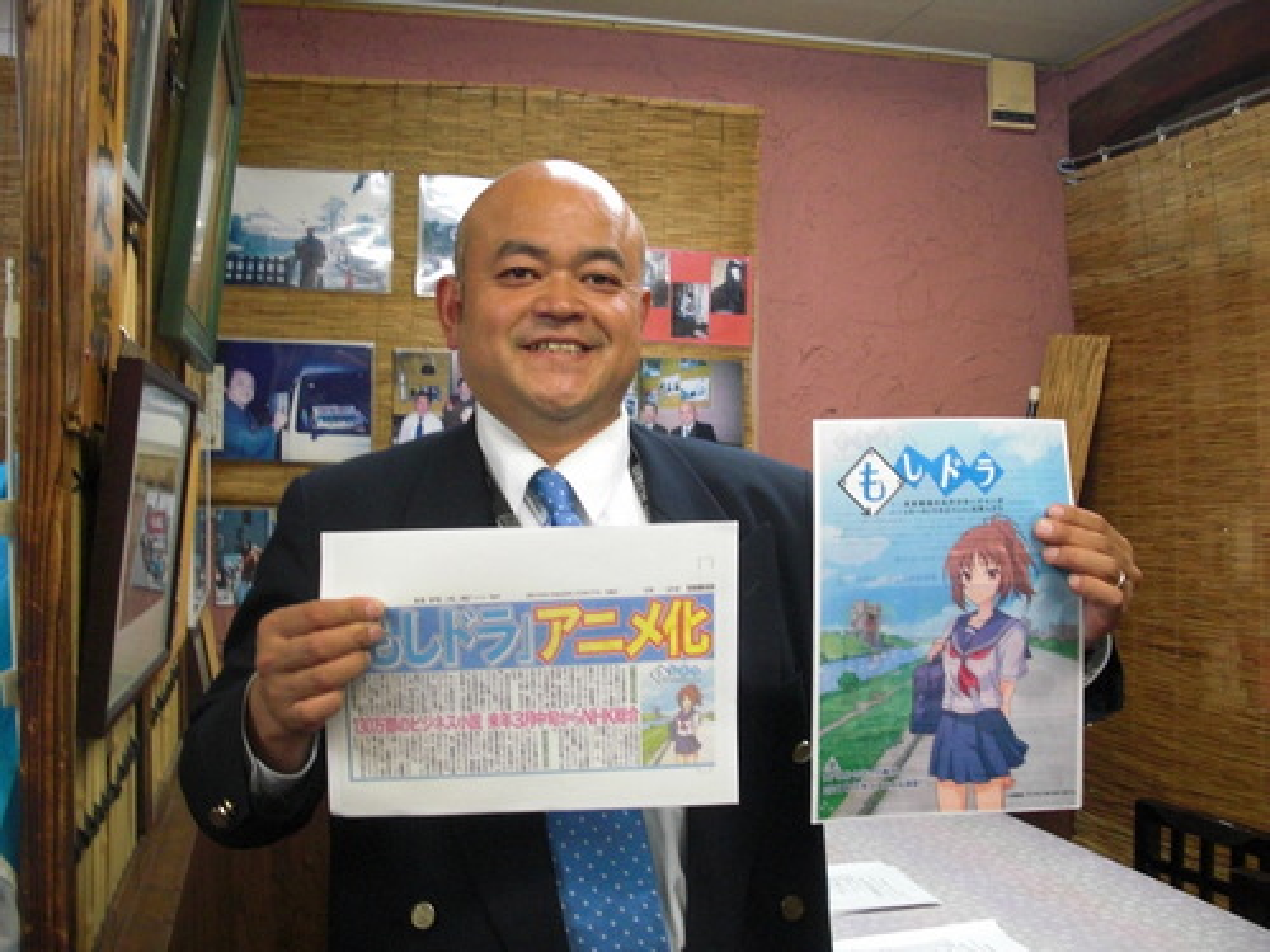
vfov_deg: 39.7
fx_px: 1321
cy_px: 476
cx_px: 635
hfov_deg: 51.4
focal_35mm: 36
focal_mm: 6.3
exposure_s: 1/60
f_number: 2.8
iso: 400
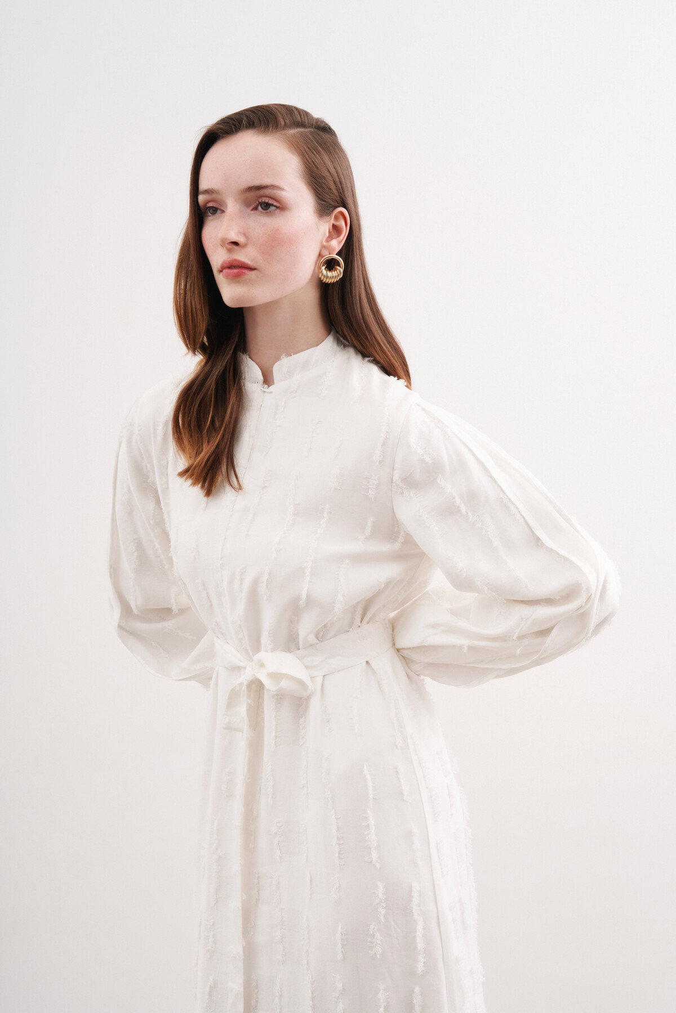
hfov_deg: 20.0
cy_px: 506
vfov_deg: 29.7
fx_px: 1915
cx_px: 338
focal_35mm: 68
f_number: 11
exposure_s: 1/160
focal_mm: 68
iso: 400
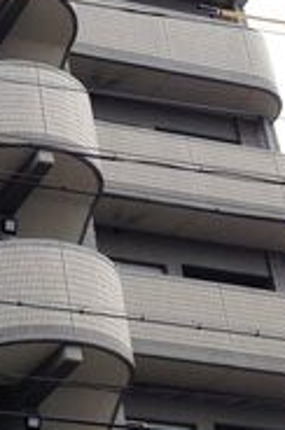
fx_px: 1418
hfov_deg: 11.0
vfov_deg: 17.2
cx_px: -164
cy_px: 143
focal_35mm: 119
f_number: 2.4
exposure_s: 1/361
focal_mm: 4.28
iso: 50
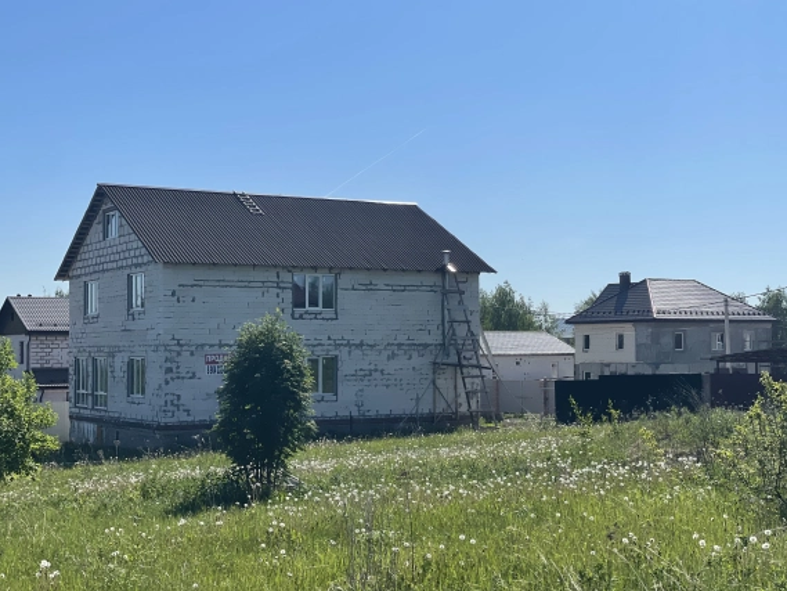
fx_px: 1296
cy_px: 307
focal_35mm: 57
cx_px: 404
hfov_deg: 33.8
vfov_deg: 25.7
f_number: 2
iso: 25
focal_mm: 6
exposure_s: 1/3425
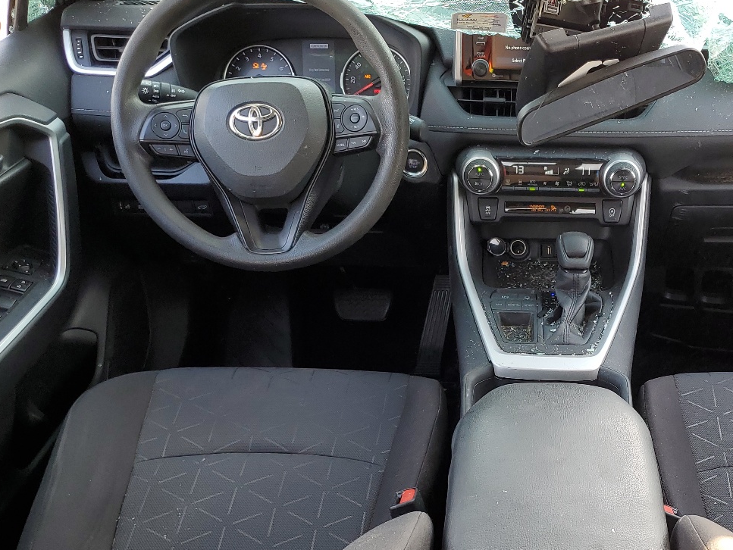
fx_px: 911
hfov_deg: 42.5
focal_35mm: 43
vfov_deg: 33.2
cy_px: 389
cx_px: 548
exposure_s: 1/143
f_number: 1.5
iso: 50
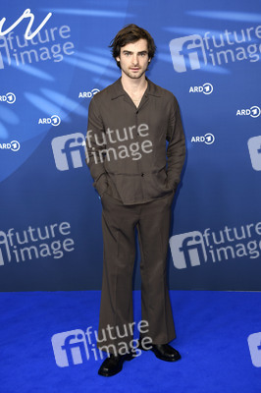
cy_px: 196
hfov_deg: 24.6
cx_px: 130
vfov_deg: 36.3
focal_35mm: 55
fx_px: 599
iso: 800
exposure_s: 1/320
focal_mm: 55
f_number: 4
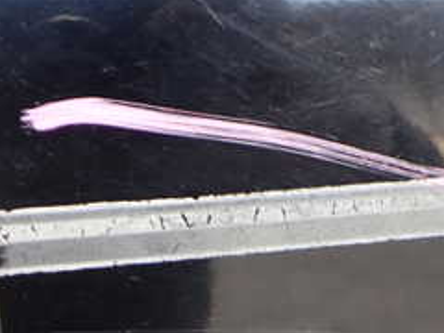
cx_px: 392
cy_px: 261
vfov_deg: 19.5
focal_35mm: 75
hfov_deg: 25.3
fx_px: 962
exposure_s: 1/125
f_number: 2.3
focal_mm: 5.4
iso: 160
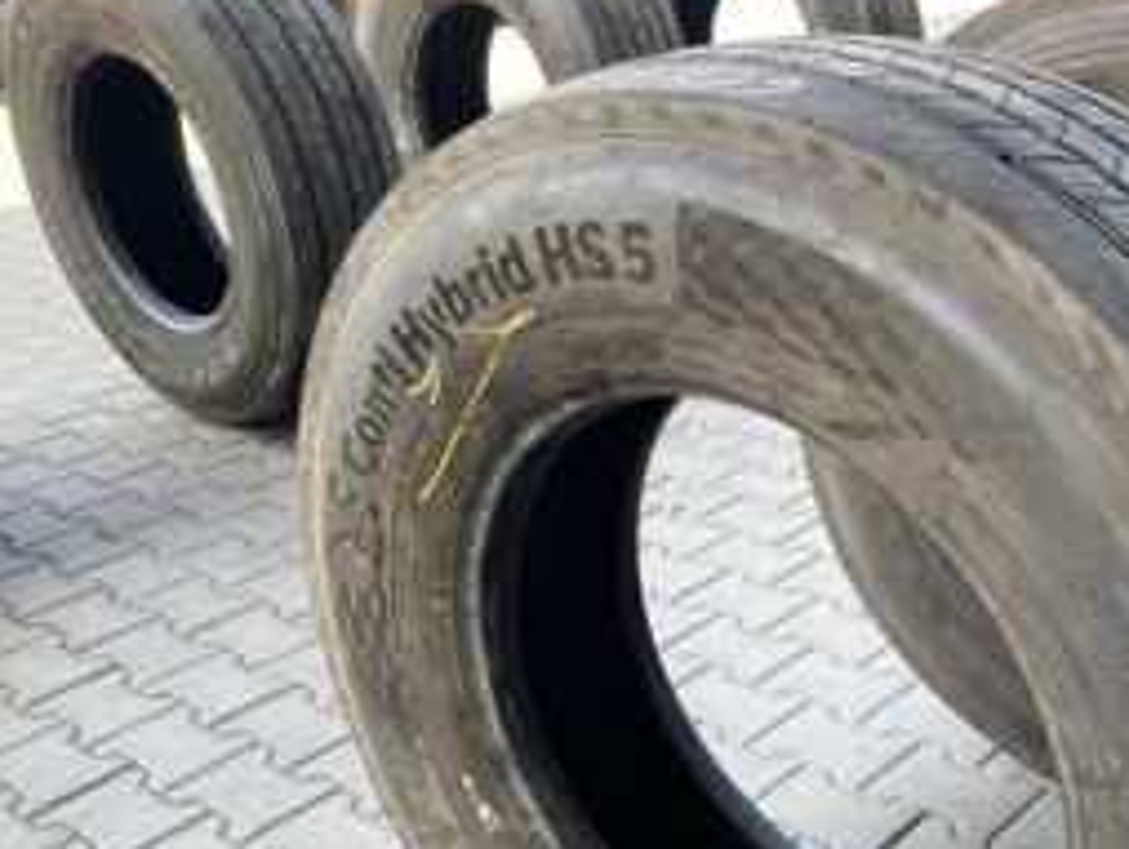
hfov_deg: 42.2
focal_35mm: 44
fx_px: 1436
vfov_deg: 32.2
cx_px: 773
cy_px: 660
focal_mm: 4.25
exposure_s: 1/121
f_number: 1.8
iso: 50
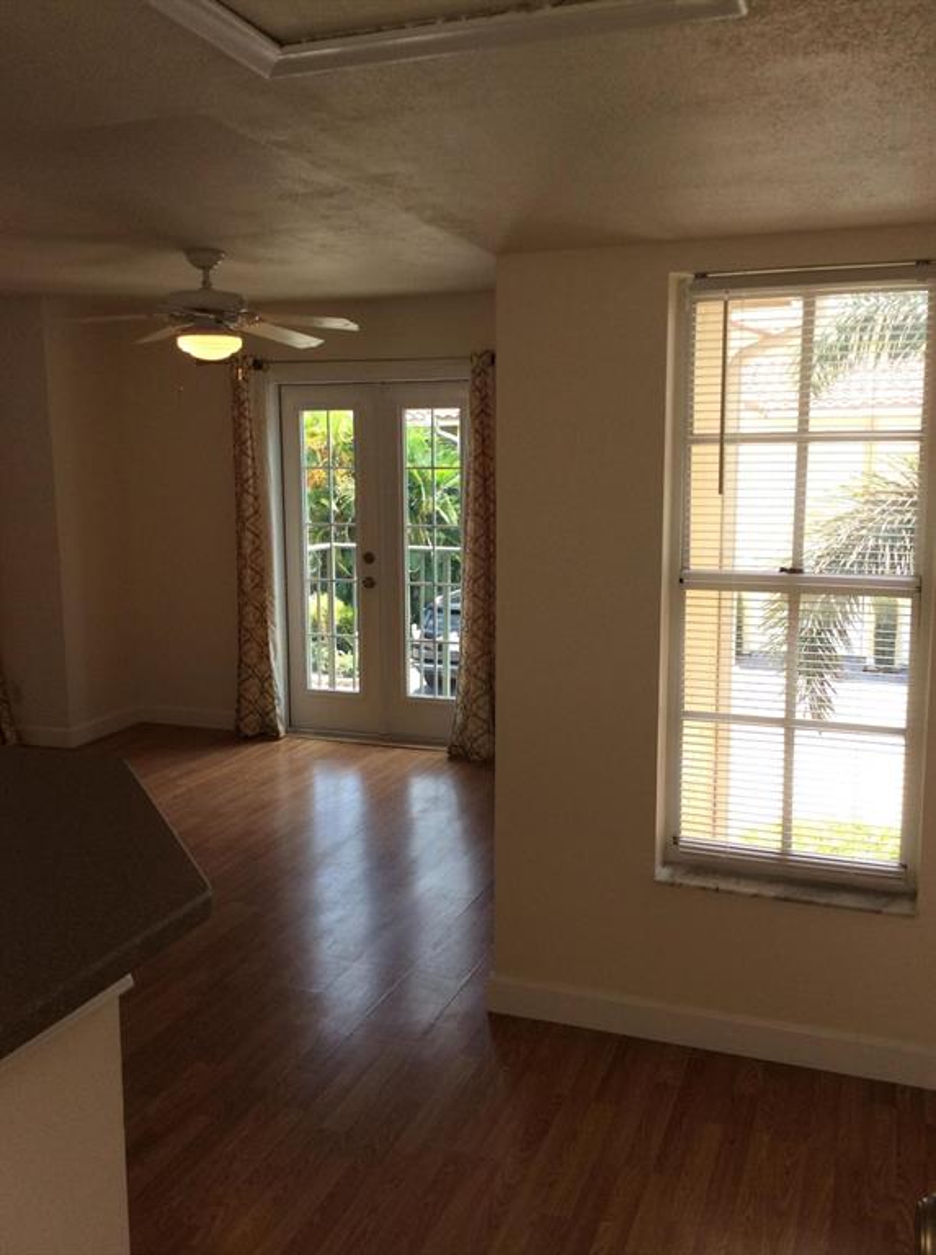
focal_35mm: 32
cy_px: 628
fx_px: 1158
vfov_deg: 56.9
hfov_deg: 44.0
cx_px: 468
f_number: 2.4
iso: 32
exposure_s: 1/167
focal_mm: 3.3
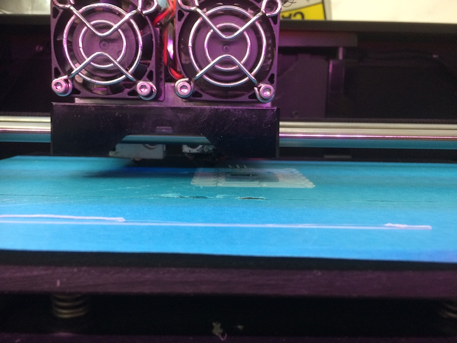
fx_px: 383
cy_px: 172
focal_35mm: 29
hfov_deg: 61.7
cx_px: 228
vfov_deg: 48.2
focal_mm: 4.15
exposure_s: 1/33
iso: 80
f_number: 2.2
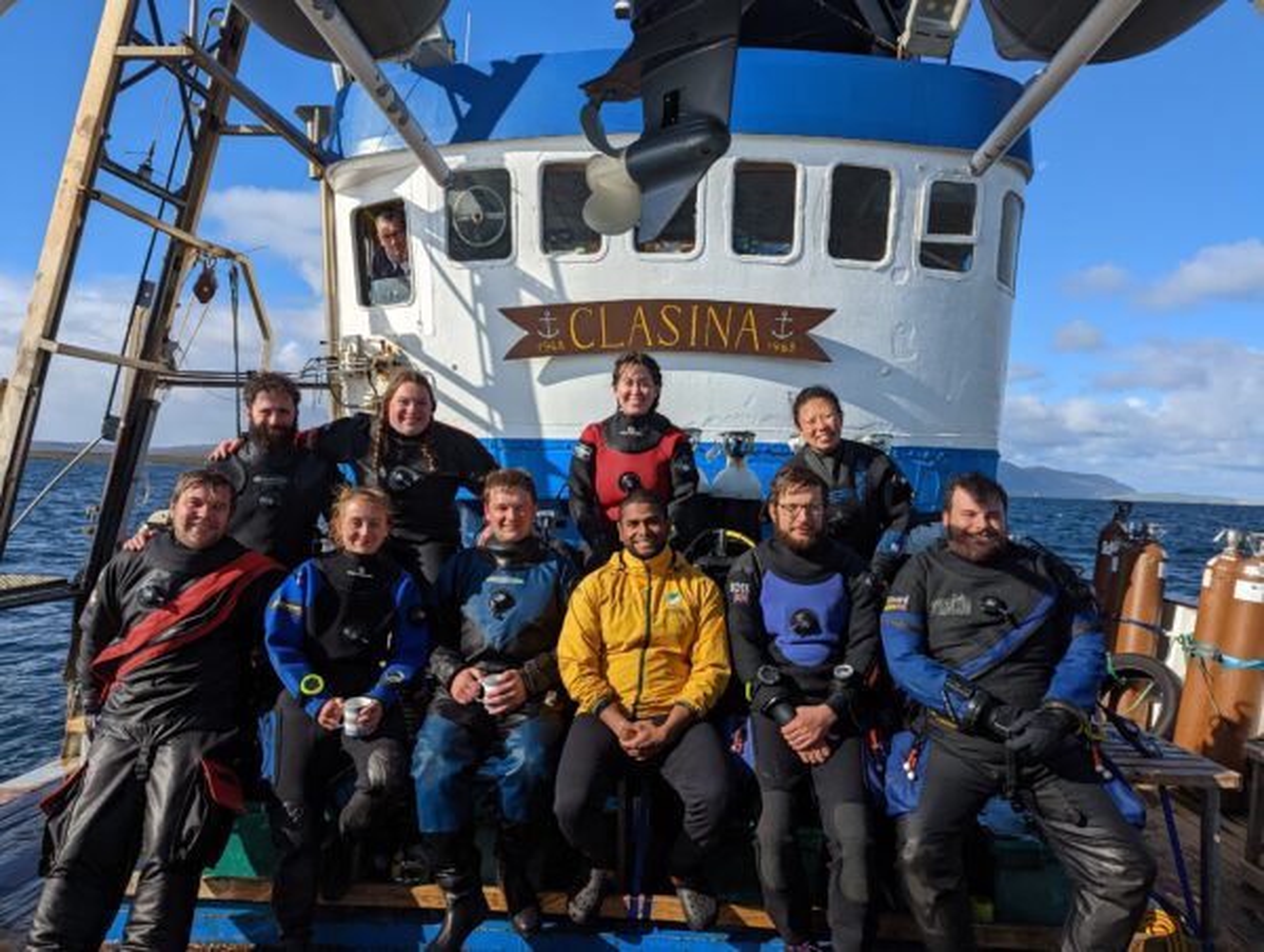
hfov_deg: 71.5
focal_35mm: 24
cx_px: 632
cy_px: 476
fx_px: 878
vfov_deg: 57.0
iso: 38
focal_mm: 6.81
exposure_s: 1/2358
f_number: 1.85
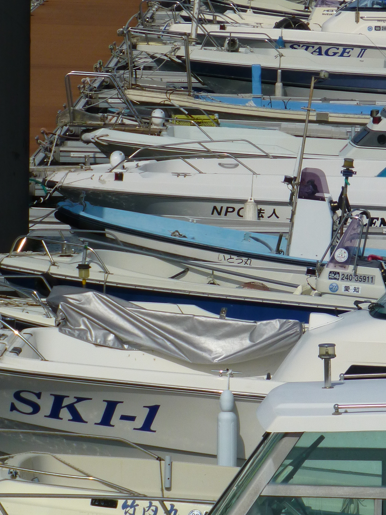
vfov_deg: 6.7
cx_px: 345
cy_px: 354
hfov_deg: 5.0
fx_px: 4386
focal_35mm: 295
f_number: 5.4
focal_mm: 27.6
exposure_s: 1/1600
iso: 100
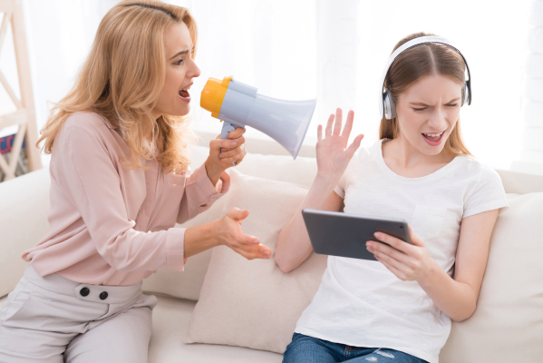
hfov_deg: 39.6
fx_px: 754
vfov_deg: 27.0
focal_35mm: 50
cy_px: 182
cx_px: 272
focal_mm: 50
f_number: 2.5
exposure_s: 1/400
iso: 100
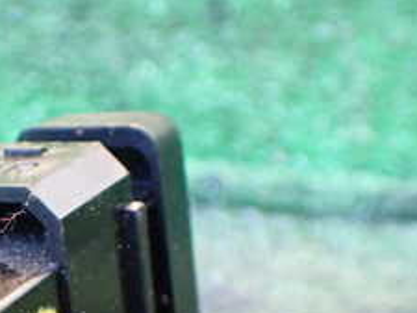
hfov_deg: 22.8
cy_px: 400
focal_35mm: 80
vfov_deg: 17.4
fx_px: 964
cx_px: -56
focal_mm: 5.4
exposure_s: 1/30
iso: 800
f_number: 2.3
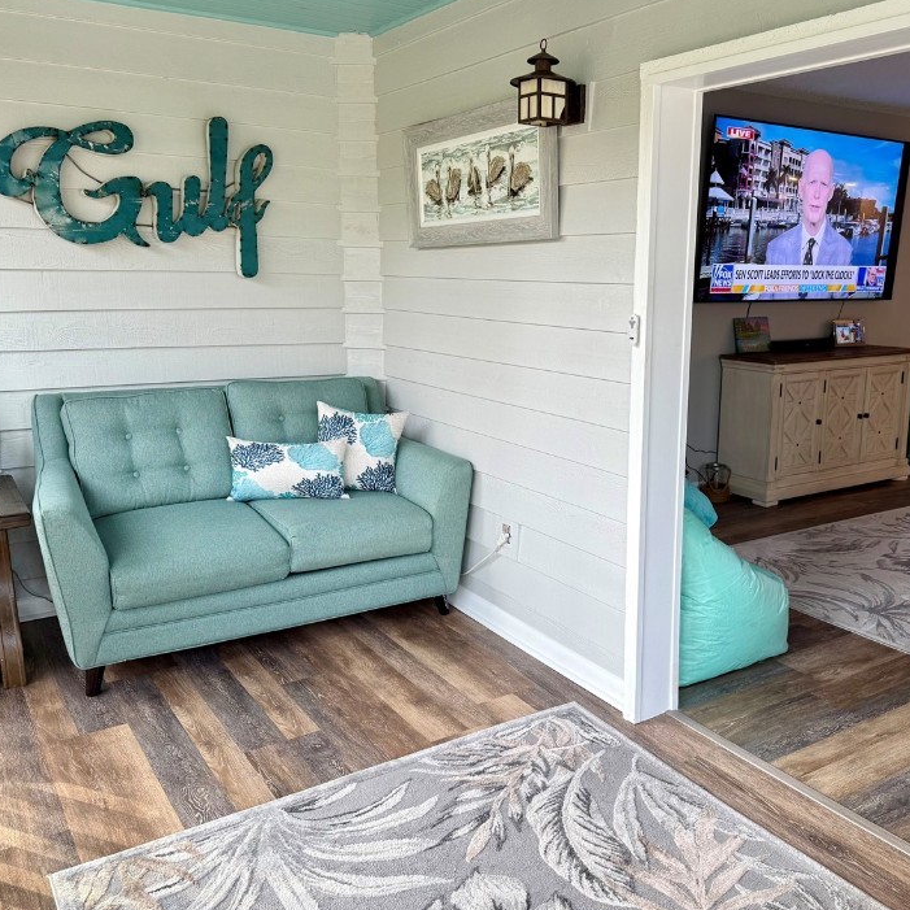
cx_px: 545
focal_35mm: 31
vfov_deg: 52.5
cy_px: 449
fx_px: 922
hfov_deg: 52.2
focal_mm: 6.76
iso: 100
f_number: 1.78
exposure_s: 1/121
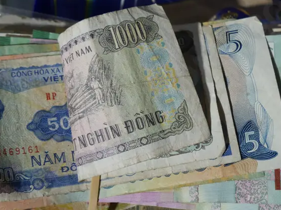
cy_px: 123
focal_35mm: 66
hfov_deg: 29.4
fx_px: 536
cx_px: 126
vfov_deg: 22.2
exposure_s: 1/80
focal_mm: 18
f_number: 4
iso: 200
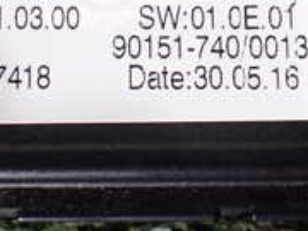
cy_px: -7
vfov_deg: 14.5
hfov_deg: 19.6
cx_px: 140
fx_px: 890
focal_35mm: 100
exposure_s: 1/50
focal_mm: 5.4
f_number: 2.3
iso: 800
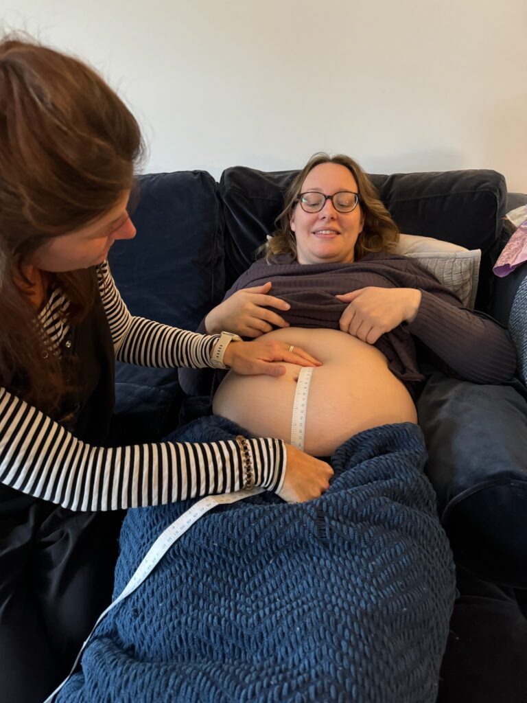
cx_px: 264
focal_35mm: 24
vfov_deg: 71.6
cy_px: 352
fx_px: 487
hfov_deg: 56.8
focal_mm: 6.76
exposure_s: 1/43
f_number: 1.78
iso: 800
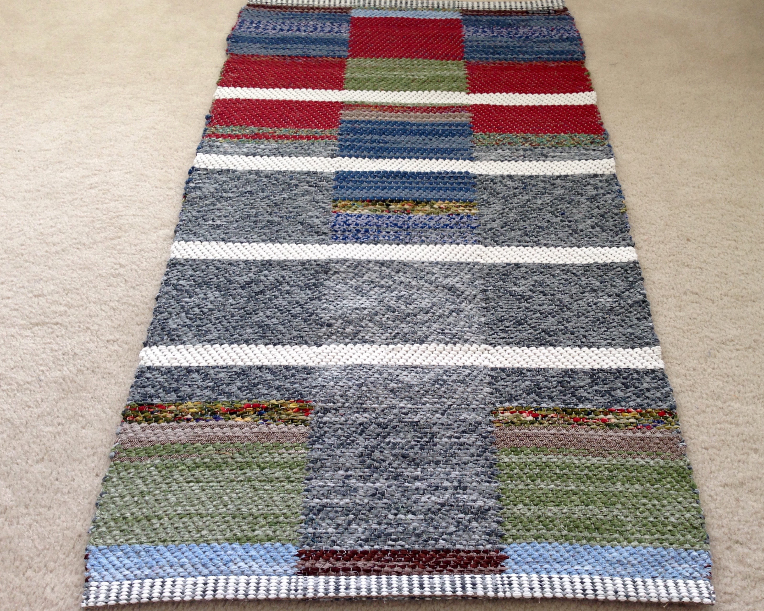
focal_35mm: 35
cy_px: 302
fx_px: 791
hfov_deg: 51.5
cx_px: 400
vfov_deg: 42.2
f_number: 2.4
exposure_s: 1/20
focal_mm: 4.12
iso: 50
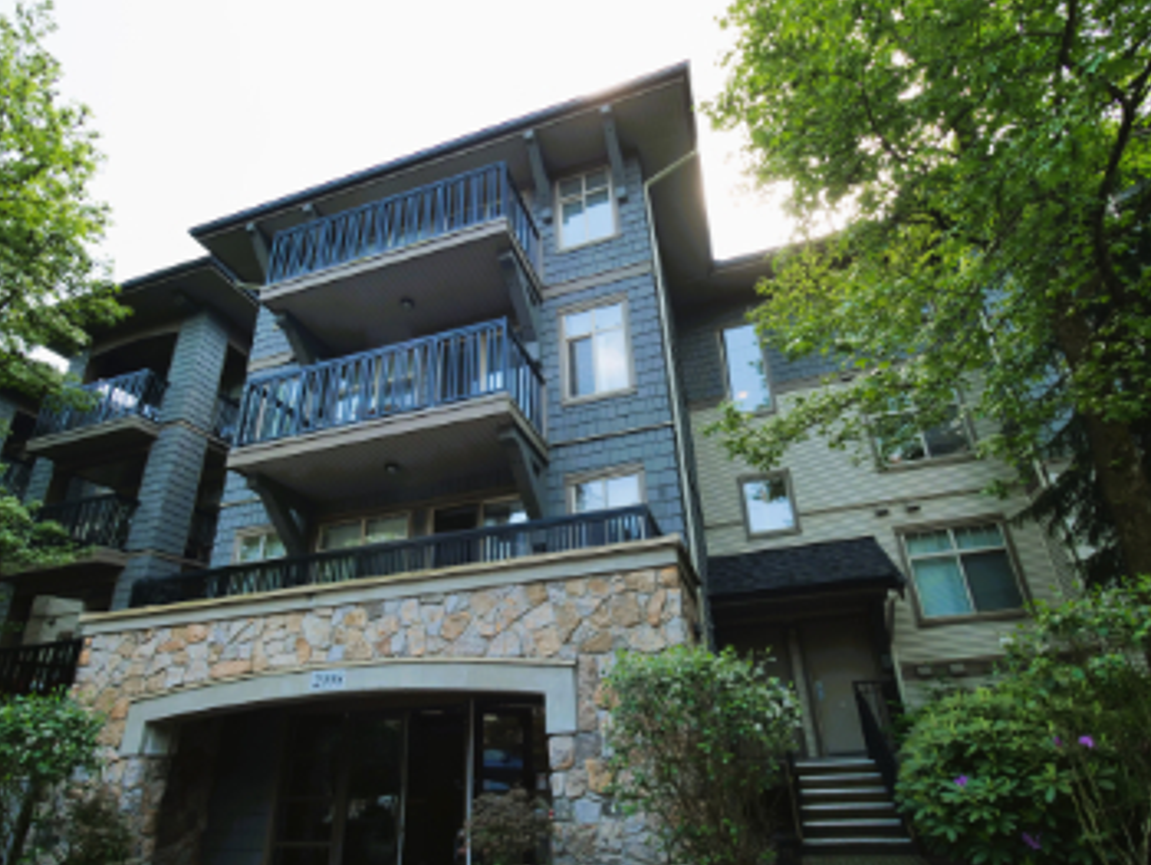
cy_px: 483
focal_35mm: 18
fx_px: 599
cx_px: 566
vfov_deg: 71.4
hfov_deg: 87.7
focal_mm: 7
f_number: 5
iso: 200
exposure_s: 1/160
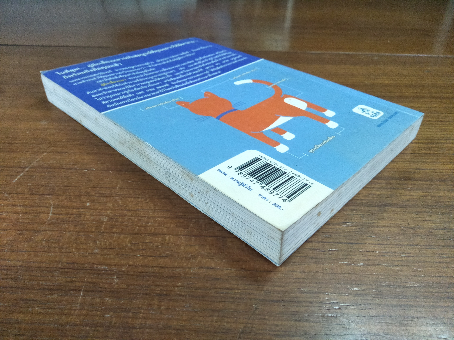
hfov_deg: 81.7
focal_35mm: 20
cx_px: 227
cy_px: 170
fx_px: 262
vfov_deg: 66.0
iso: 317
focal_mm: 3.46
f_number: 2.2
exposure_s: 1/33
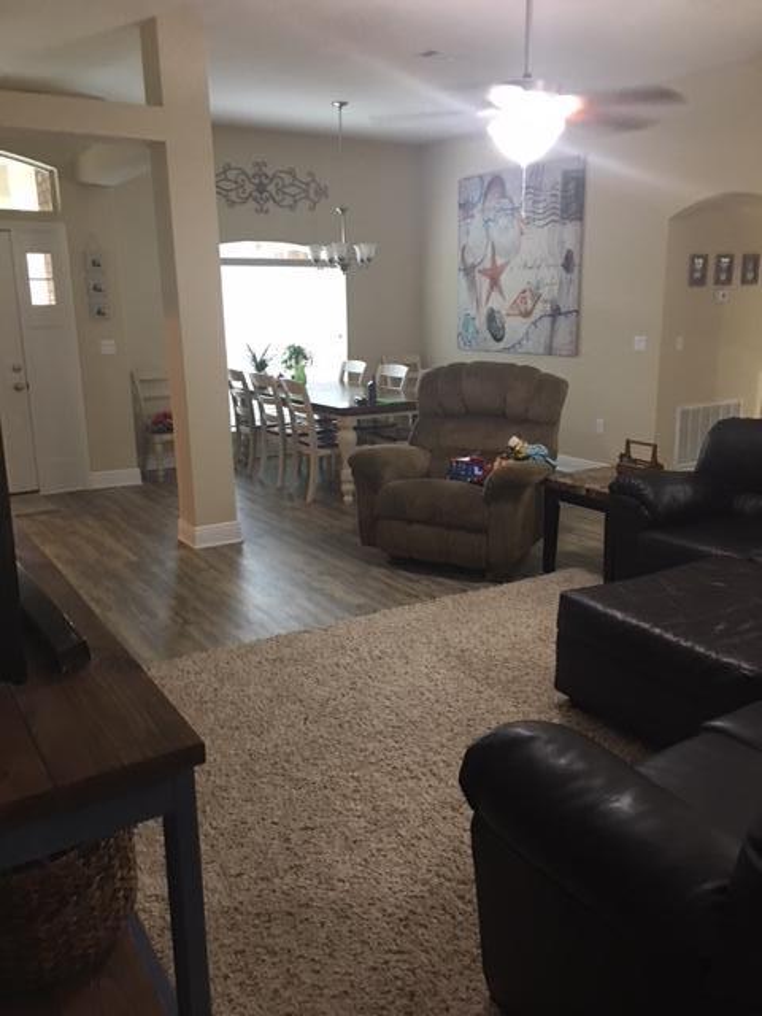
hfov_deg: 48.2
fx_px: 851
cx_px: 381
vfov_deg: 61.7
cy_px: 508
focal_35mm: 29
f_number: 2.2
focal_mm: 4.15
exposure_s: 1/4
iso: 64
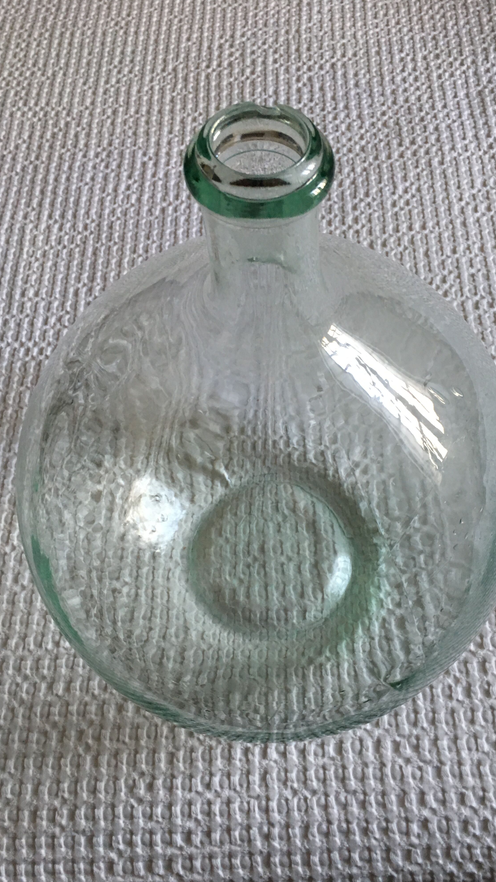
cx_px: 265
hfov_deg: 36.7
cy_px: 442
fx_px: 748
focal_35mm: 32
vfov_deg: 61.0
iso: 125
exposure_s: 1/33
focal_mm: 4.15
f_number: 2.2
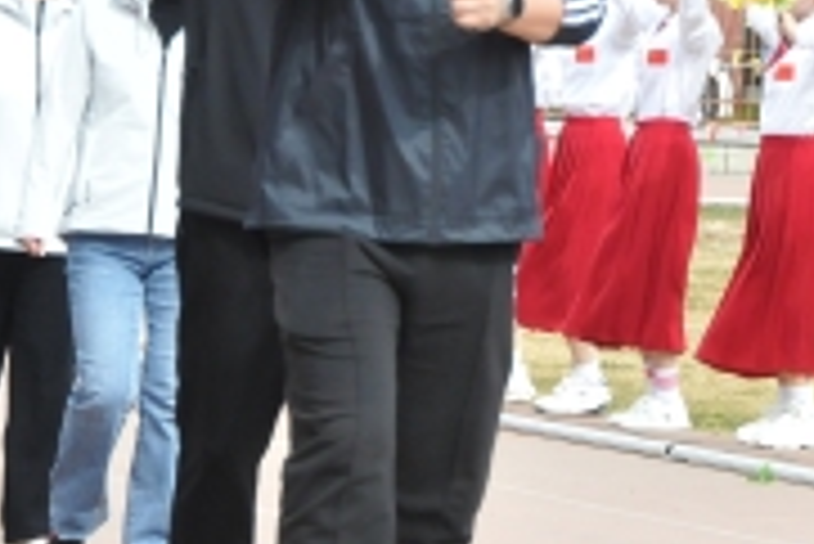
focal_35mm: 433
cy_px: -220
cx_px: 675
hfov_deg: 4.8
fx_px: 9787
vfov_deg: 3.2
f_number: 11
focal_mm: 95
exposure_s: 1/500
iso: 1250
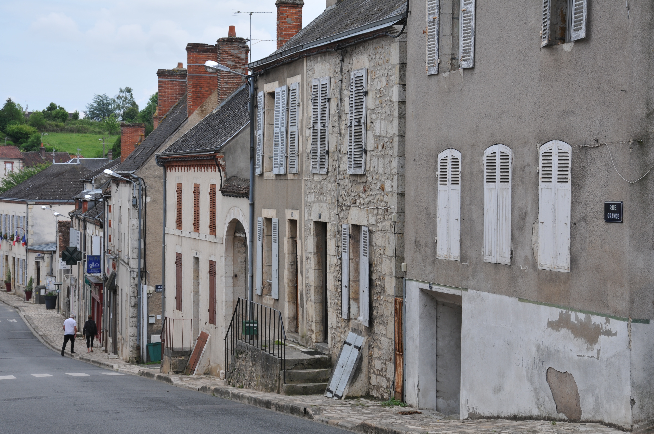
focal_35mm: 93
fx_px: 1687
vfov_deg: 14.7
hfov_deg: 21.9
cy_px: 217
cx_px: 327
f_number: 9
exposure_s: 1/320
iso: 200
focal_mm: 62
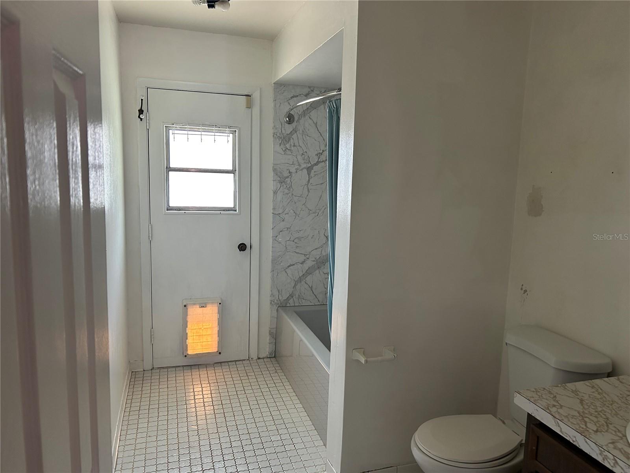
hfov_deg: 67.3
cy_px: 236
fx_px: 473
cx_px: 315
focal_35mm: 26
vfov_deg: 53.1
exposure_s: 1/60
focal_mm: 5.7
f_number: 1.5
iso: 200
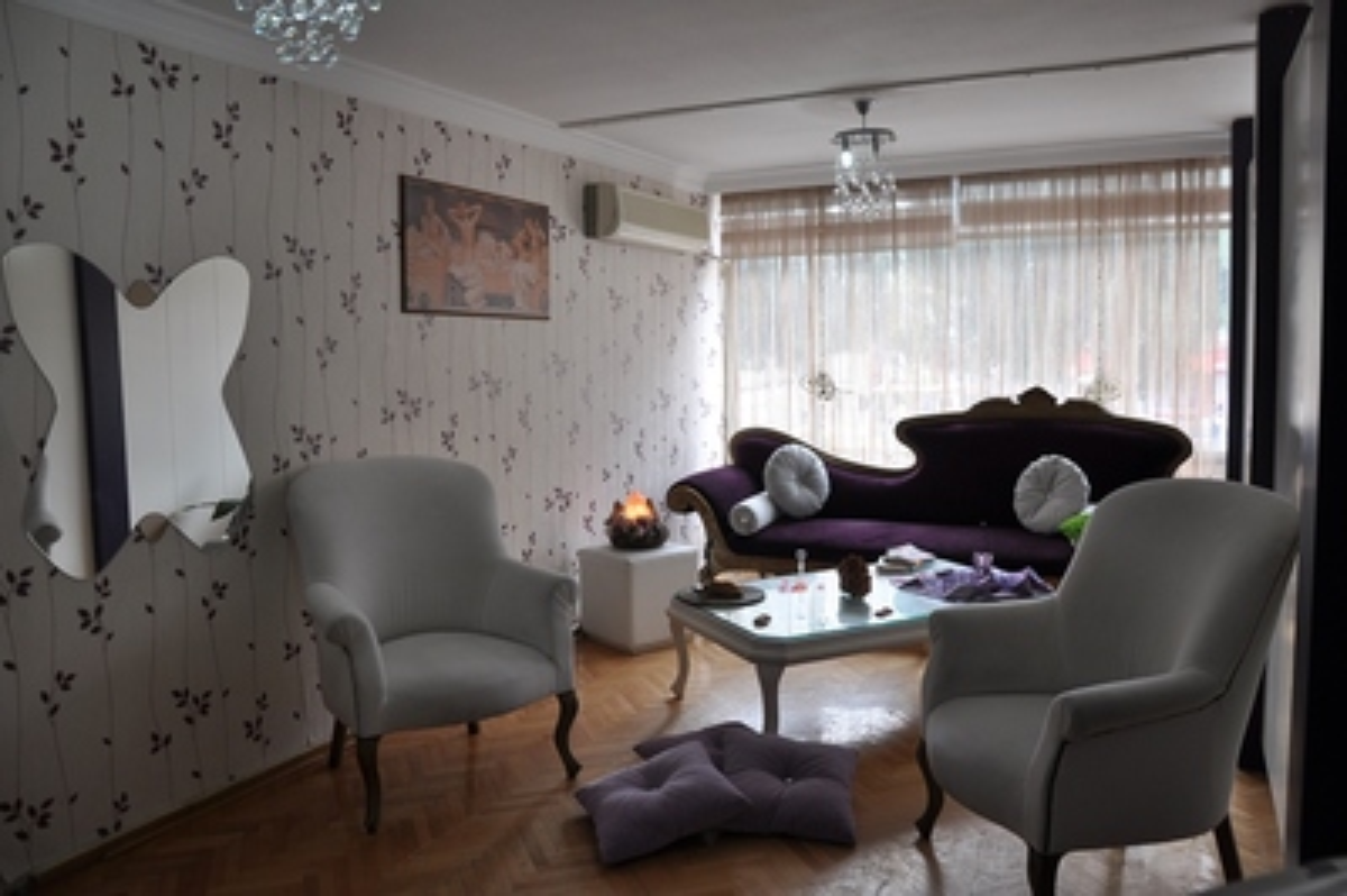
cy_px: 448
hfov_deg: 67.4
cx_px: 674
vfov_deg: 47.9
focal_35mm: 27
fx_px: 1009
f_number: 4.5
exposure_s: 1/60
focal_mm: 18
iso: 200
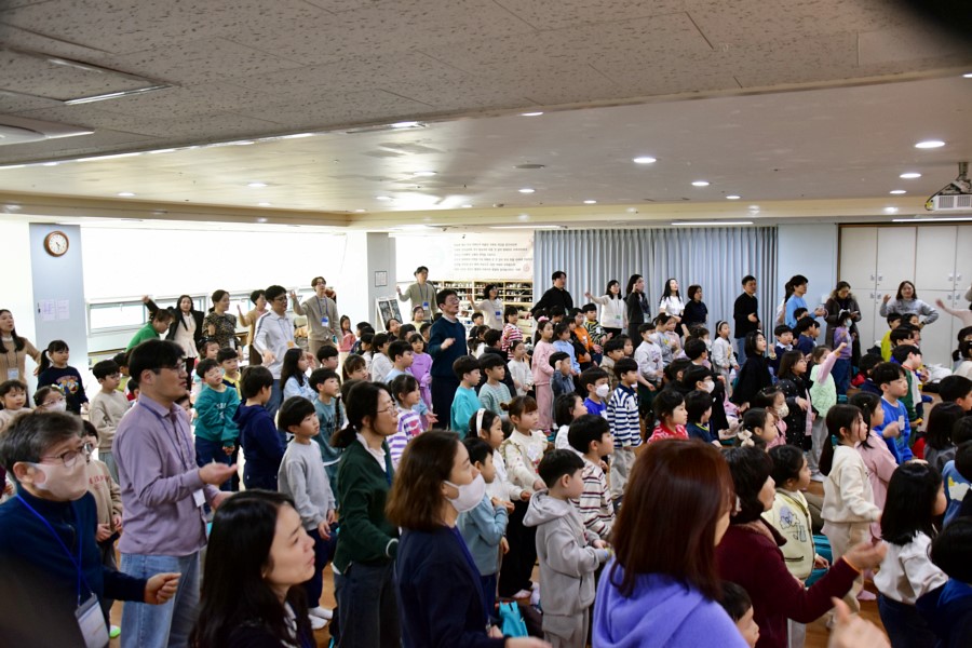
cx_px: 486
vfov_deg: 47.9
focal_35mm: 27
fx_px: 729
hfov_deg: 67.4
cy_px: 324
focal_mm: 18
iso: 800
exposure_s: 1/80
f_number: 4.5
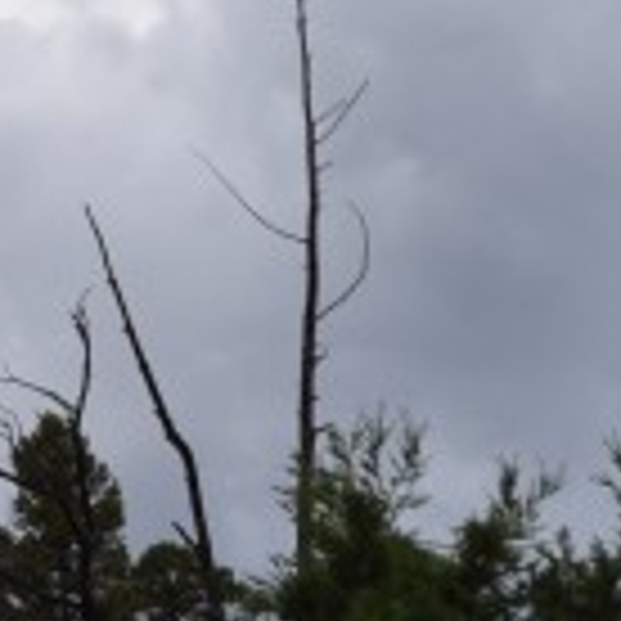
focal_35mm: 293
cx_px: -1462
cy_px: 504
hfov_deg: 5.5
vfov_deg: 6.0
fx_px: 5950
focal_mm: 31
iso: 100
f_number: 10
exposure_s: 1/200
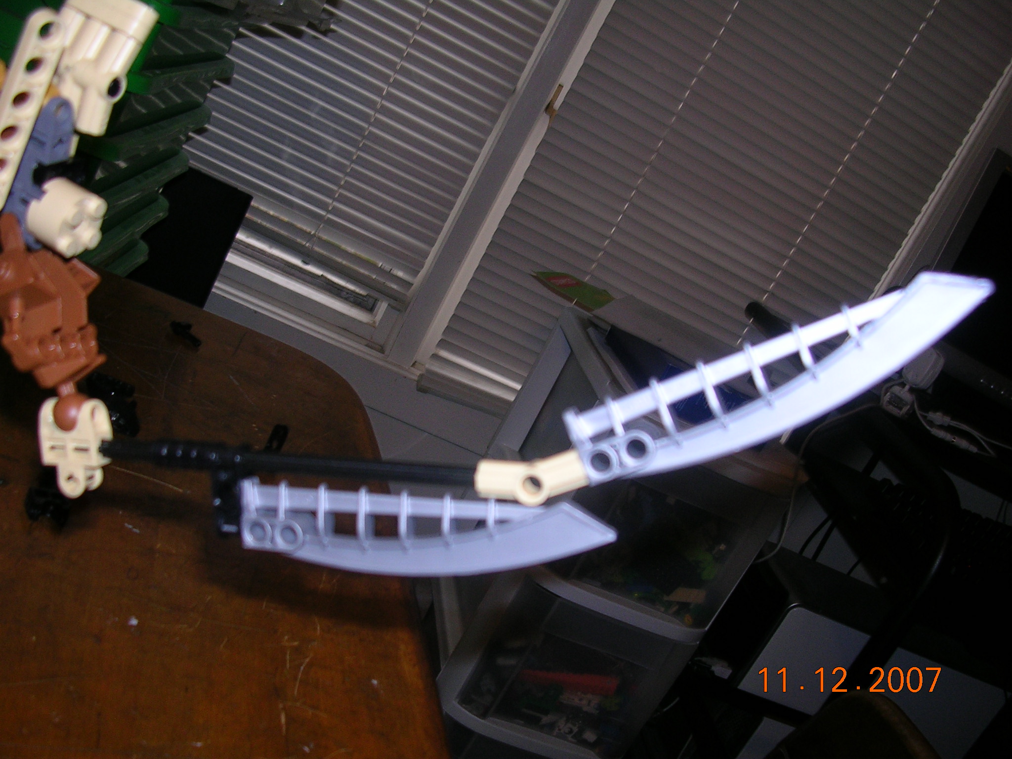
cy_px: 380
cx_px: 506
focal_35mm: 38
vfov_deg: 37.7
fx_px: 1111
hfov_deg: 49.0
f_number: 2.8
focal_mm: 5.8
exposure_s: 1/60.1
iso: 50
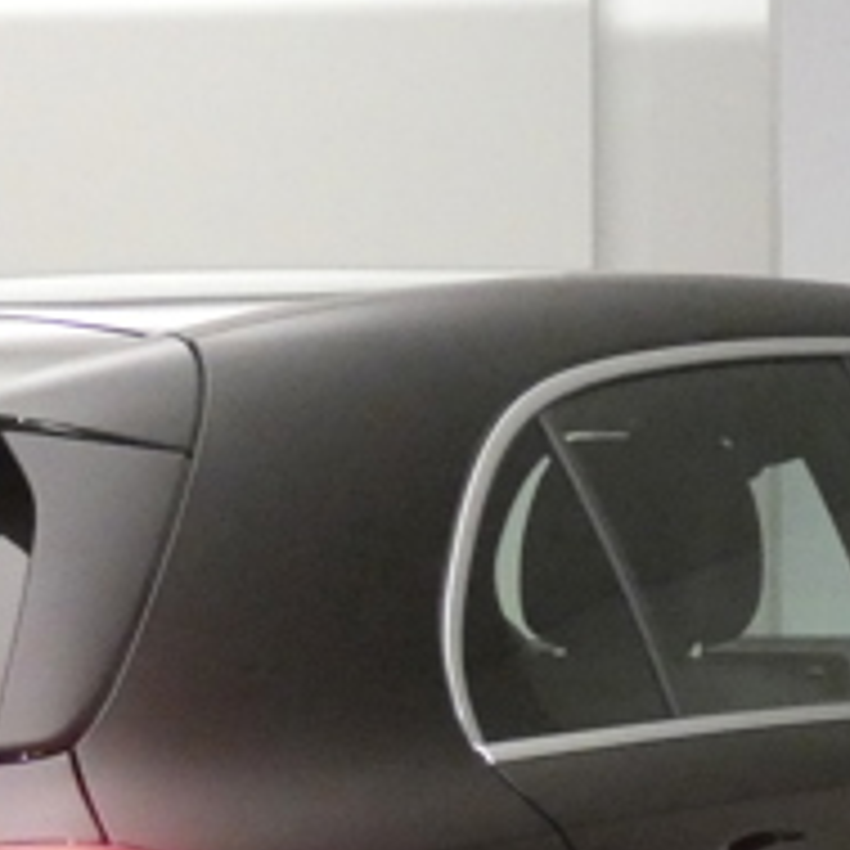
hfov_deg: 9.7
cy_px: 1156
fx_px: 5001
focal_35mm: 180
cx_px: 148
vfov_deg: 9.5
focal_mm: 8.6
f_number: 3.8
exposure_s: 1/60
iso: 1600
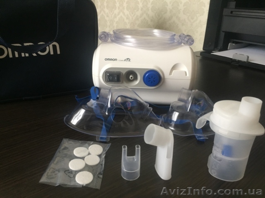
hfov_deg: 61.7
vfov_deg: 48.2
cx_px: 132
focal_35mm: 29
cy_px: 99
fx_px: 222
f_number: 2.2
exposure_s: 1/33
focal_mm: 4.15
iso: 160
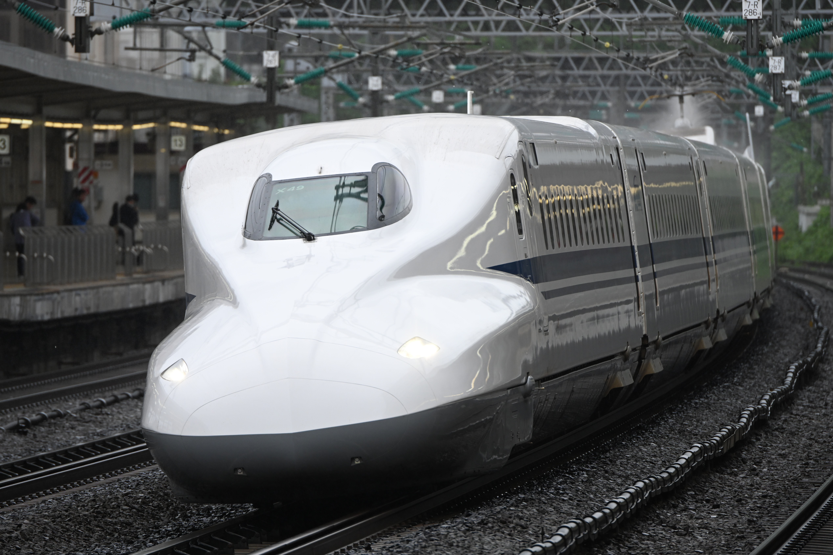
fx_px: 9255
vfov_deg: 3.4
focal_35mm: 400
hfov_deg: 5.2
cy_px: 278
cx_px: 416
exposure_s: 1/1000
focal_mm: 400
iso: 800
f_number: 5.6
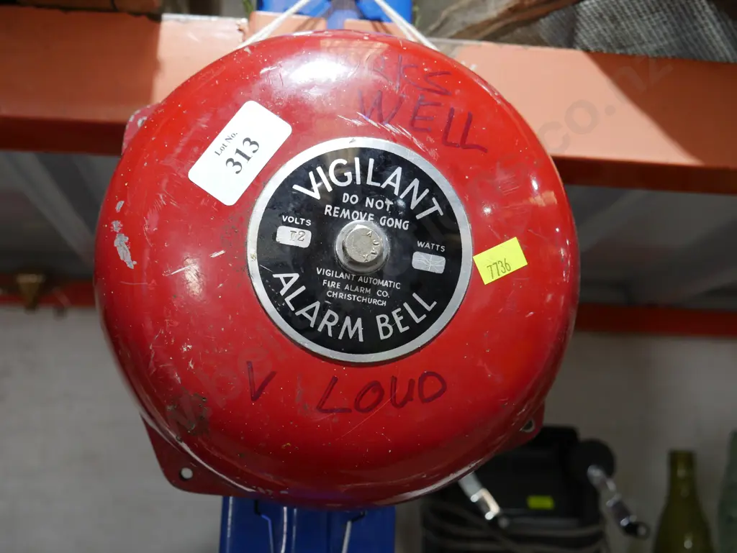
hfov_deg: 44.8
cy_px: 276
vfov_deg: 34.4
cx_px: 368
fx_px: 895
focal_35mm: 42
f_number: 4.6
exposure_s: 1/60
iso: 800
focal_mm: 21
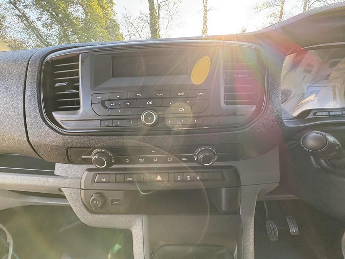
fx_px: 140
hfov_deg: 102.1
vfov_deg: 85.7
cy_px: 130
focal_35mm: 14
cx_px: 172
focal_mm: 2.22
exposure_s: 1/99
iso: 80
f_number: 2.2
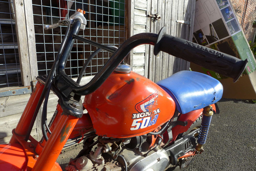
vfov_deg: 53.2
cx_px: 128
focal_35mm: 24
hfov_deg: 73.7
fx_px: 171
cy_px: 86
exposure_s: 1/800
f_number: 2.8
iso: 80
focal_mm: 4.7
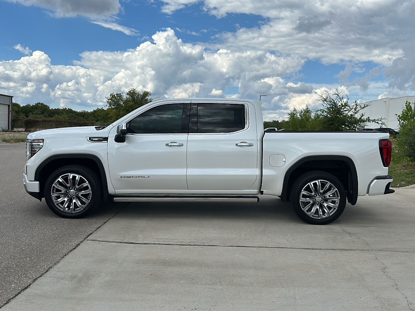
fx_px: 300
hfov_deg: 69.4
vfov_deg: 54.9
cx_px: 208
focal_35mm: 25
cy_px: 156
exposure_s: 1/5291
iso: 80
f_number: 1.78
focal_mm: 6.86
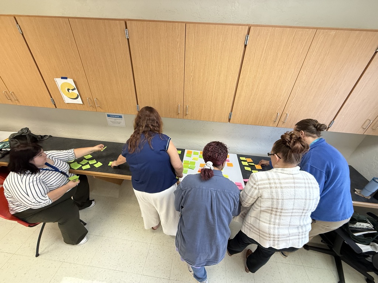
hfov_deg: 102.1
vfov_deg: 85.7
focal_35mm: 14
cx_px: 189
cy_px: 142
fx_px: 153
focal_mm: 2.22
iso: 200
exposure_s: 1/120
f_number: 2.2
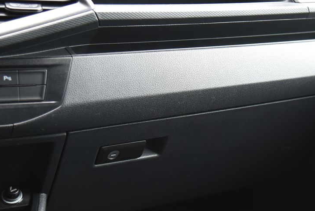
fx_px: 683
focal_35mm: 78
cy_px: 86
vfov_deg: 17.5
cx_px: 194
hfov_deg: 25.9
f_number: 4
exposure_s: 1/15
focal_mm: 55
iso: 500
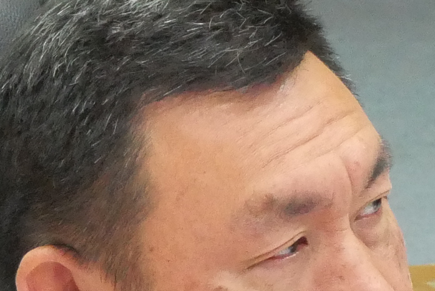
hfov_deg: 3.1
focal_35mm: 660
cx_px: 452
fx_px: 7981
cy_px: 575
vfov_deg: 2.1
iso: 3200
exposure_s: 1/30
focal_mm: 60
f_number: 8
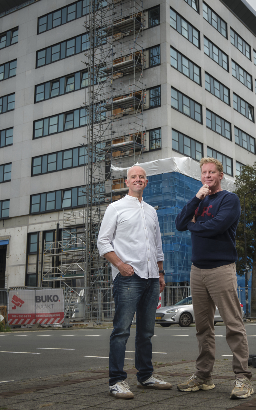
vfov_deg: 44.4
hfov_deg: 28.2
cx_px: 191
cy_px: 202
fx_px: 502
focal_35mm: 45
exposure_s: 1/250
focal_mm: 19.4
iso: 100
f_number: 4
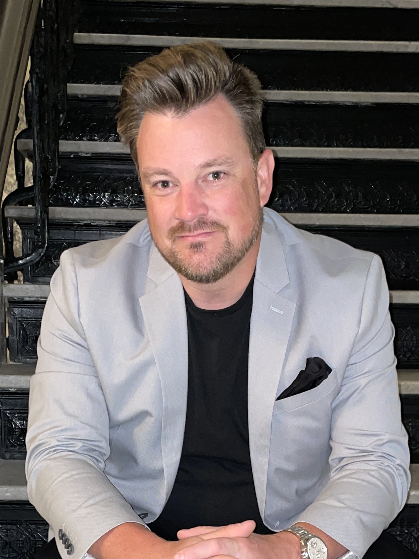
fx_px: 420
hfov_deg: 53.1
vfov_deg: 67.3
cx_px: 210
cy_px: 280
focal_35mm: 26
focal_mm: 4.2
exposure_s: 1/4
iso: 100
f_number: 1.6
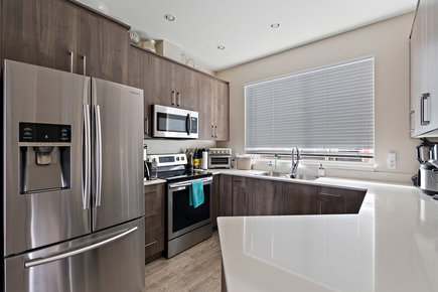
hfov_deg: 96.7
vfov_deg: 73.7
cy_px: 146
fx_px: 195
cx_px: 219
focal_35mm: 16
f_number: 6.3
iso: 400
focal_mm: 16
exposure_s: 1/1.25
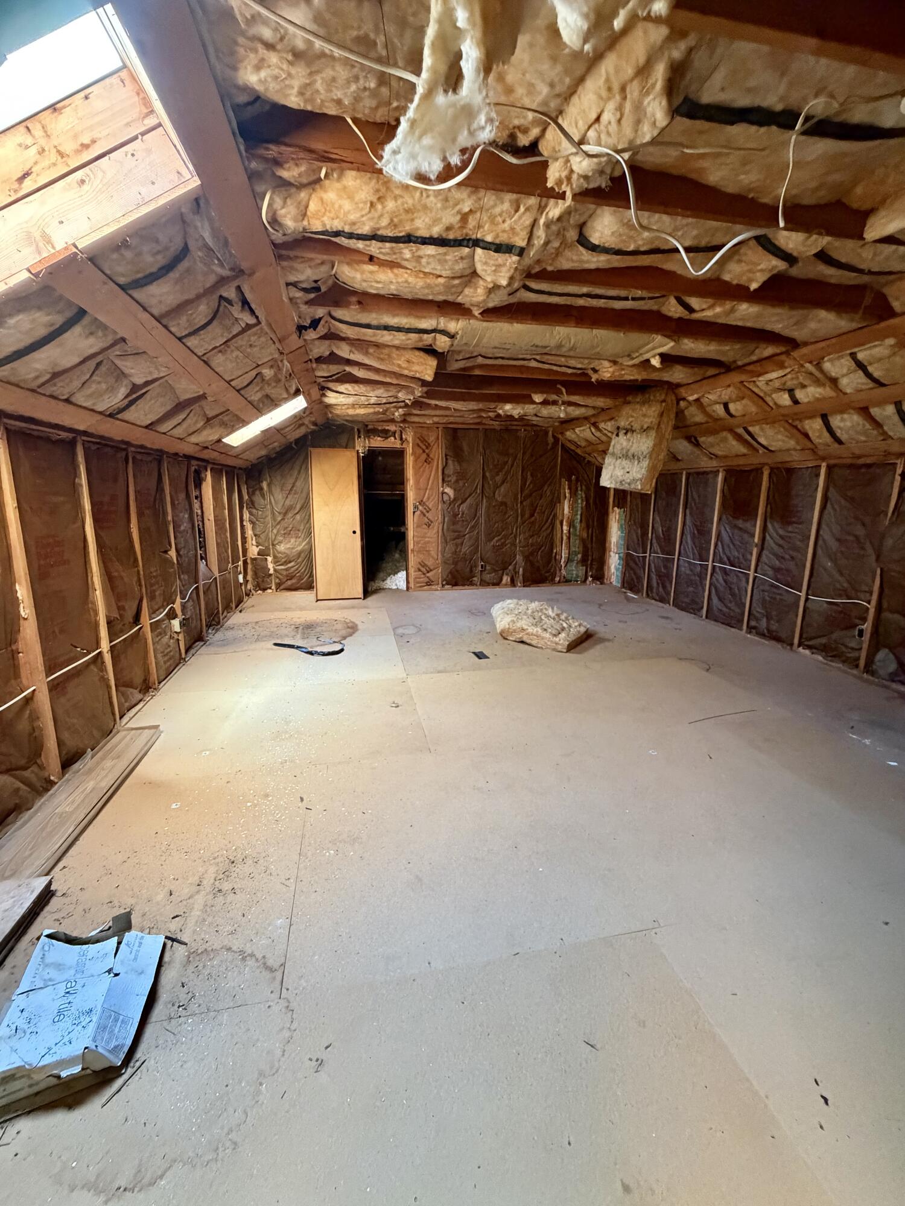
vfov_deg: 102.1
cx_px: 452
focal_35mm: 14
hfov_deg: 85.7
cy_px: 603
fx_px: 488
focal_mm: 2.22
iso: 800
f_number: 2.2
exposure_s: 1/60
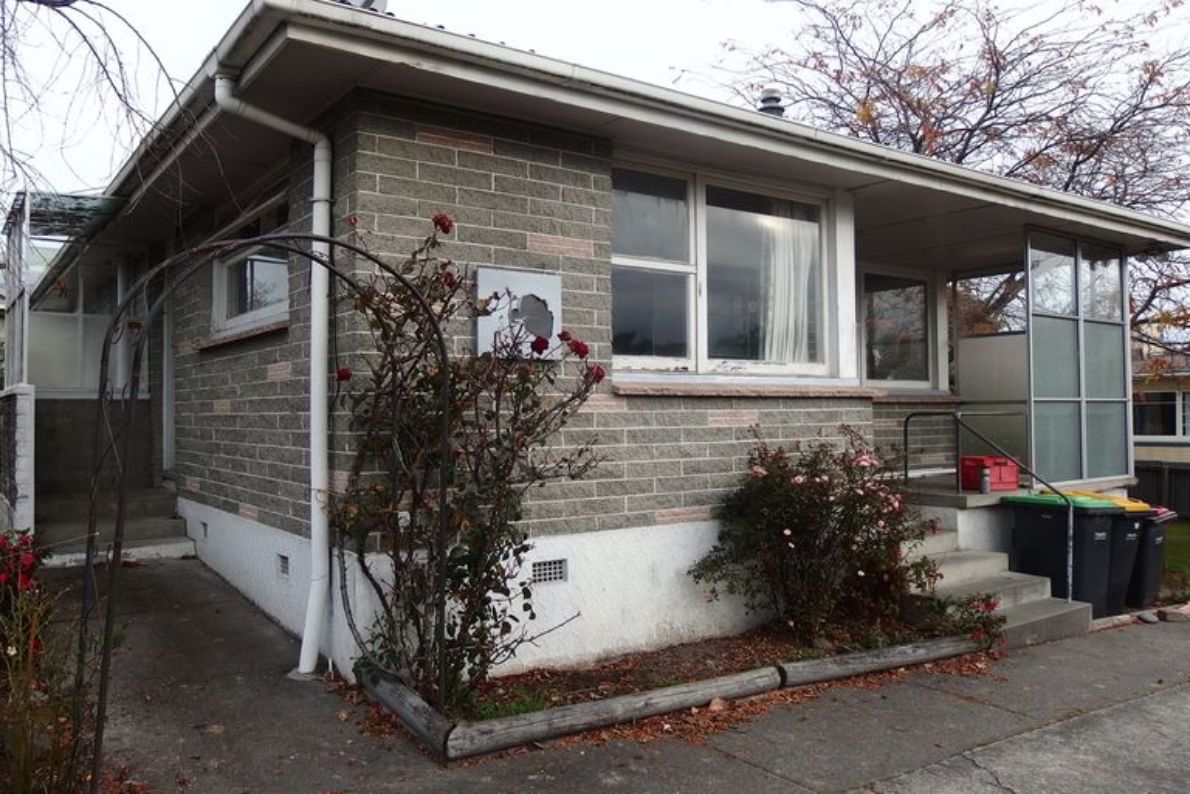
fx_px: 859
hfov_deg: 69.4
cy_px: 397
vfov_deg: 49.6
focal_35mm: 26
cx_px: 595
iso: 100
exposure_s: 1/400
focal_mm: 4.7
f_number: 2.5
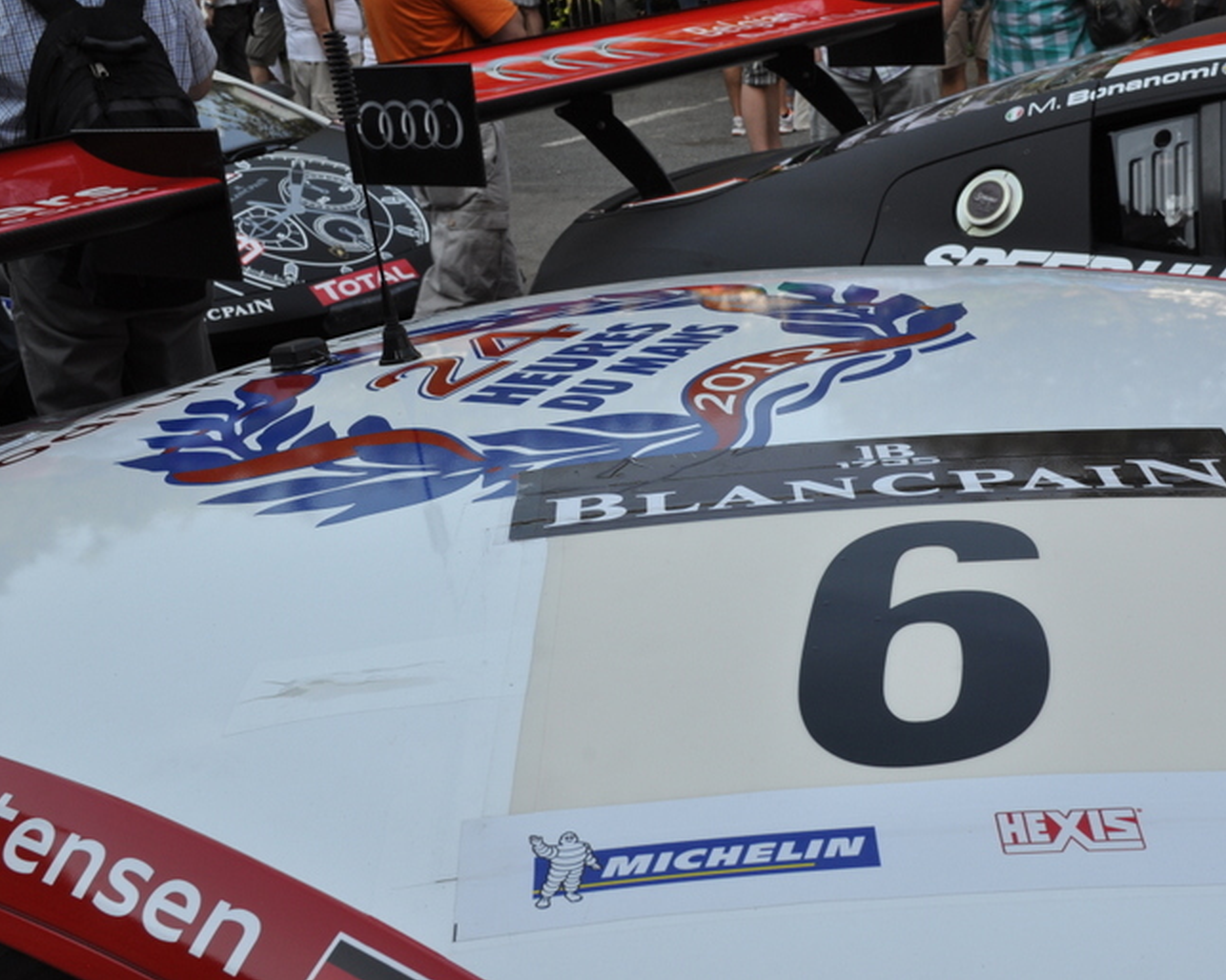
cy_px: 475
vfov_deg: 30.8
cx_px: 700
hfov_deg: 38.0
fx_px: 1777
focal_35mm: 49
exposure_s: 1/160
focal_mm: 28
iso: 320
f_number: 13
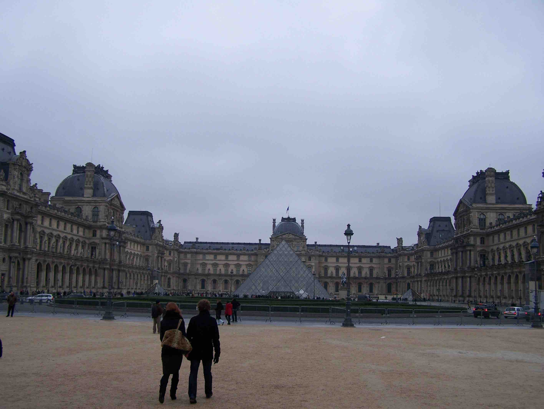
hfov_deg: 48.9
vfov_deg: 37.8
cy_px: 204
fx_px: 598
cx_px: 272
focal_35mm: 38
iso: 80
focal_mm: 6.3
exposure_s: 1/320
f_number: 2.8
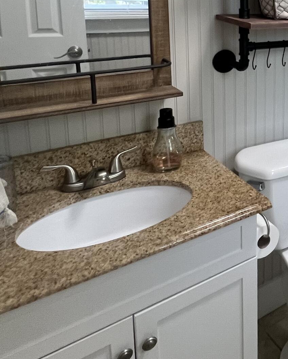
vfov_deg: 46.8
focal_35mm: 36
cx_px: 407
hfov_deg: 29.5
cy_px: 57
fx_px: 383
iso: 250
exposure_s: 1/99
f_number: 1.8
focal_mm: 1.57
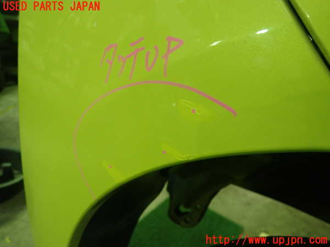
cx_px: 165
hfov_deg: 60.0
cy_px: 124
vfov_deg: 46.8
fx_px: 286
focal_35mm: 30
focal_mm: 5.5
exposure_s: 1/30
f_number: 2.3
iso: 400
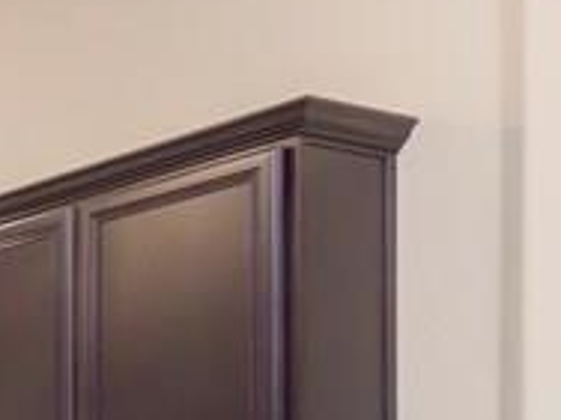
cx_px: -676
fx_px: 1232
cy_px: 576
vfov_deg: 17.9
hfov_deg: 16.4
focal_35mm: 76
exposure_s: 1/8
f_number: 4.5
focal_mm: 7
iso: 500
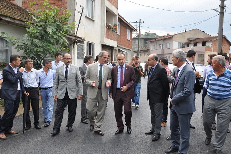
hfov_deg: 57.3
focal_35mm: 33
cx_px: 116
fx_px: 212
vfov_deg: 39.9
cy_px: 77
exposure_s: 1/160
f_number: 6.3
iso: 200
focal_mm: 22
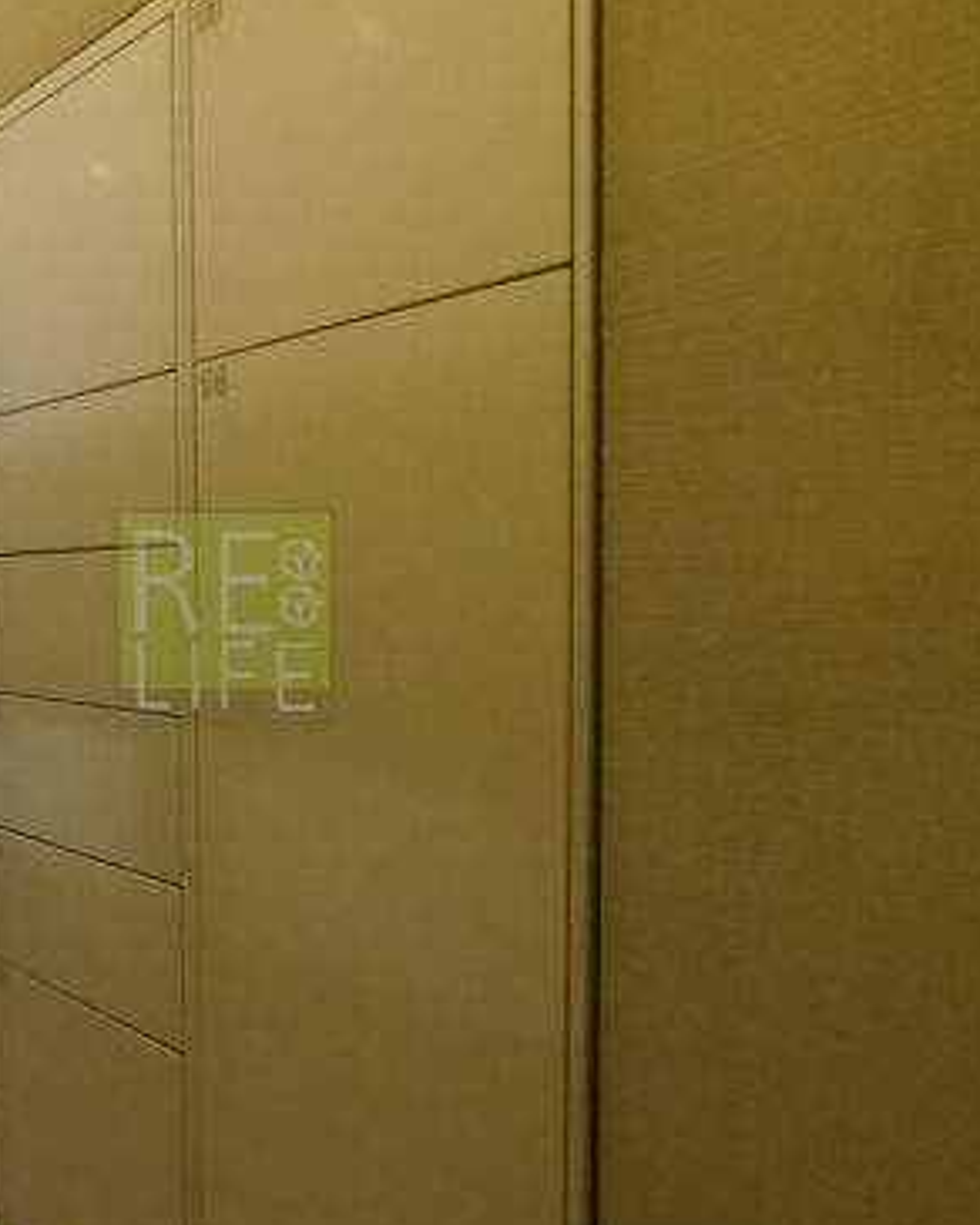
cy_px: 619
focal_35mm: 25
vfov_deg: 68.1
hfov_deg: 53.7
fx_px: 906
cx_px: 225
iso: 3200
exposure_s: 1/80
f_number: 4
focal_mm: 7
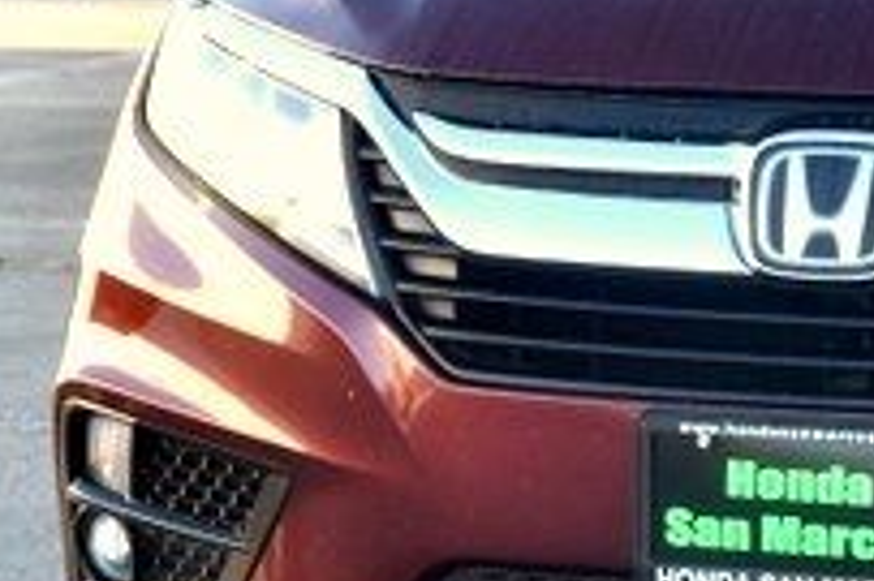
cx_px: 1231
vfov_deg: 6.0
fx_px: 5506
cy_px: 105
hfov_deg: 8.9
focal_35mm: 227
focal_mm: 48
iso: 400
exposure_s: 1/160
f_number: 6.3
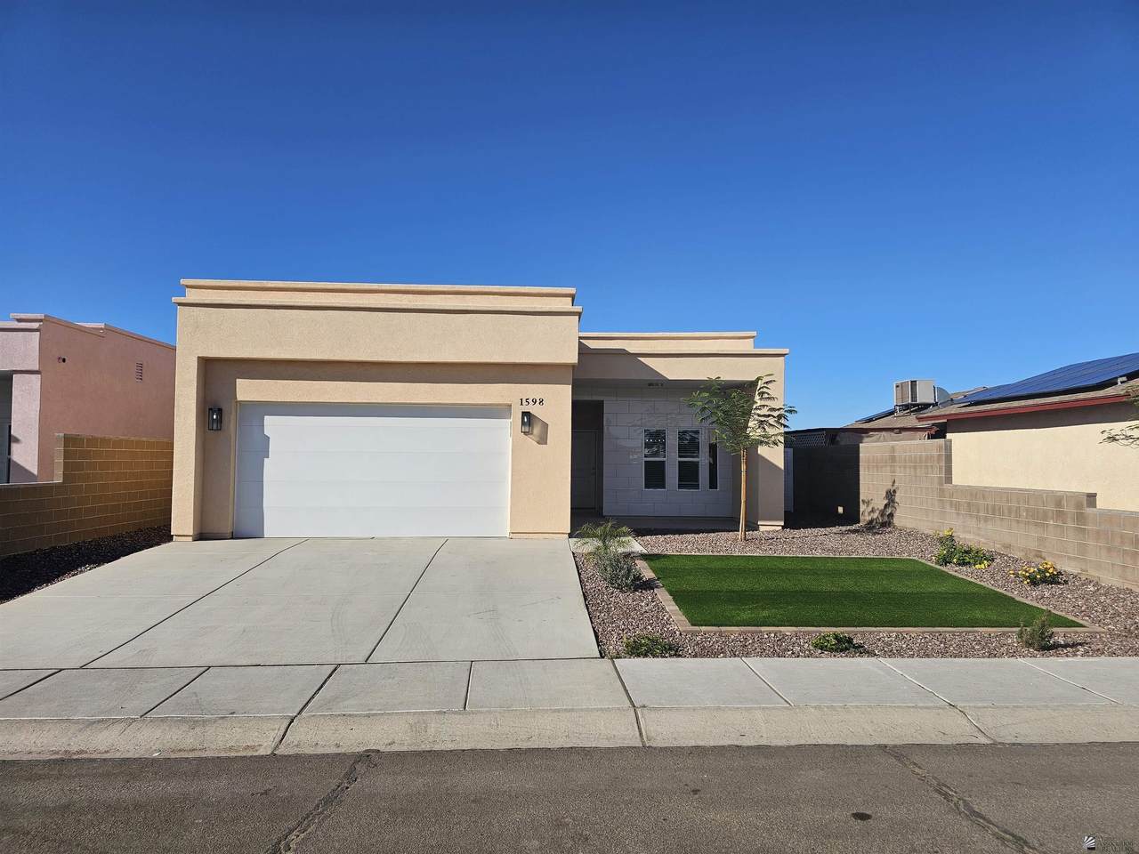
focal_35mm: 23
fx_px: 757
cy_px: 427
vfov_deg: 58.9
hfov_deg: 73.9
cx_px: 570
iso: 10
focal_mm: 6.3
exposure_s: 1/1429
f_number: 1.7
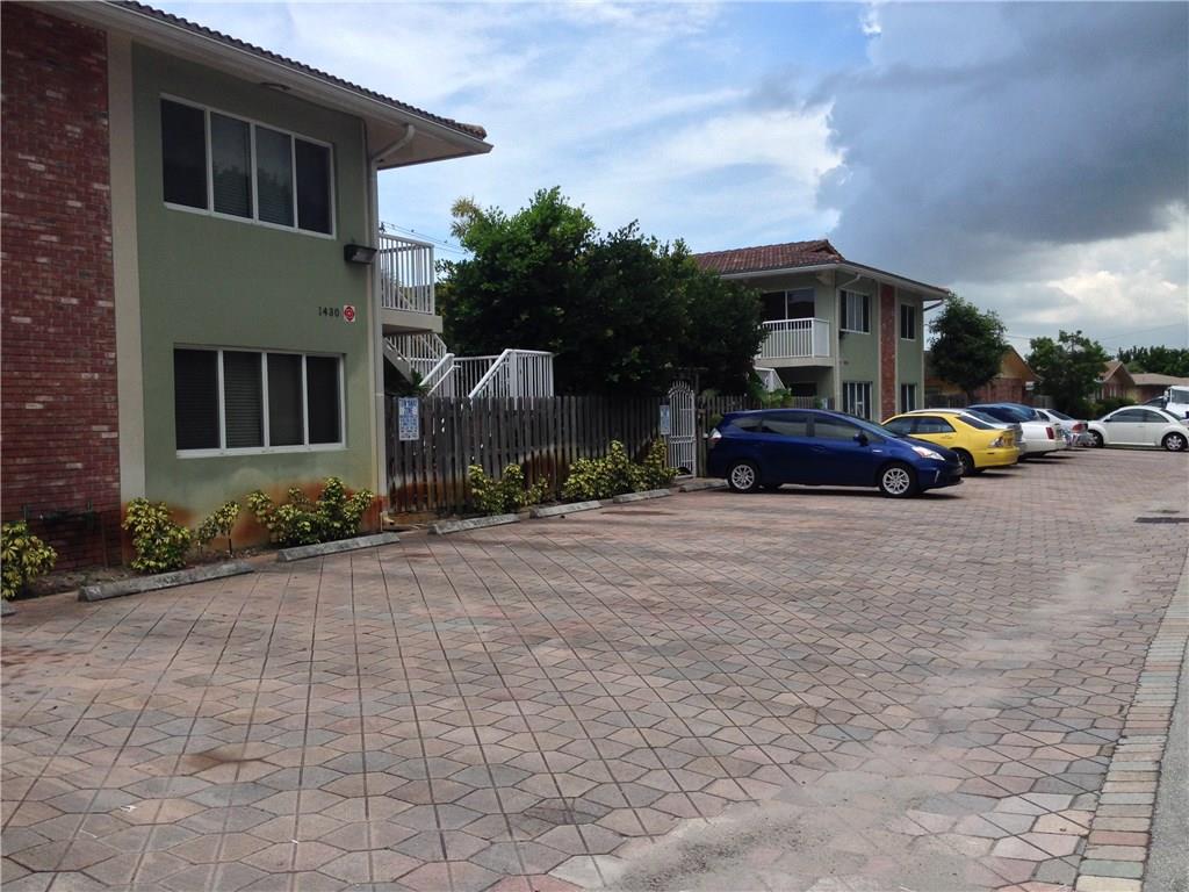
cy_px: 446
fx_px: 1133
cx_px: 594
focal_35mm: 33
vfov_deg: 42.9
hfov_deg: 55.4
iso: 50
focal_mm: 4.12
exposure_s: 1/1290
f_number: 2.4
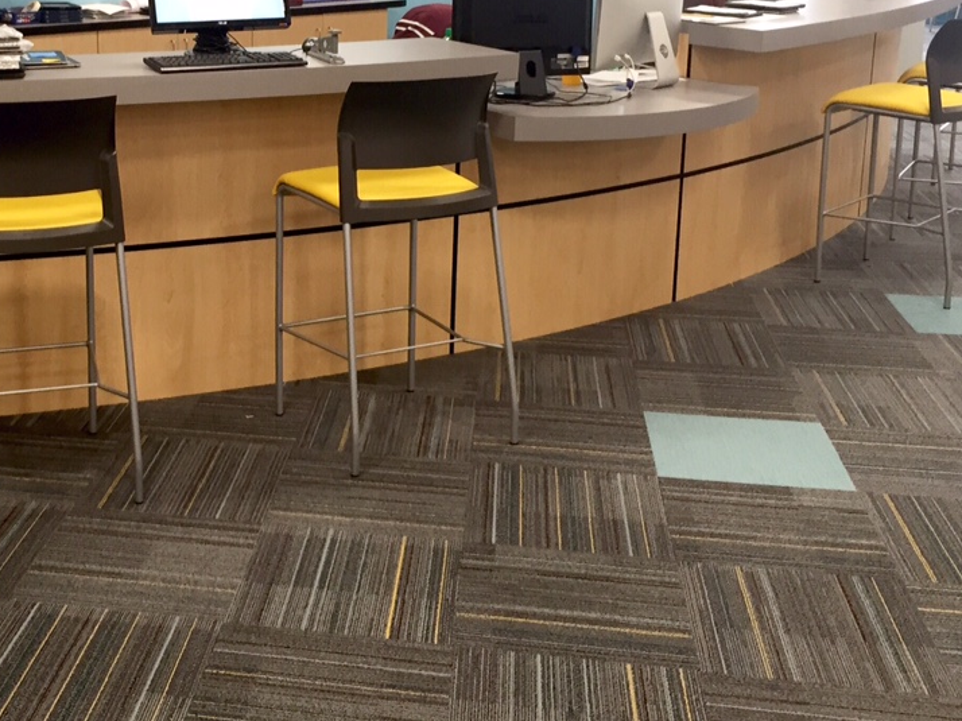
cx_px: 217
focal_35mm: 52
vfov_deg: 27.5
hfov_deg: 35.8
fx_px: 1445
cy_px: 147
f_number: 2.2
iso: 64
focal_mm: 4.15
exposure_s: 1/30
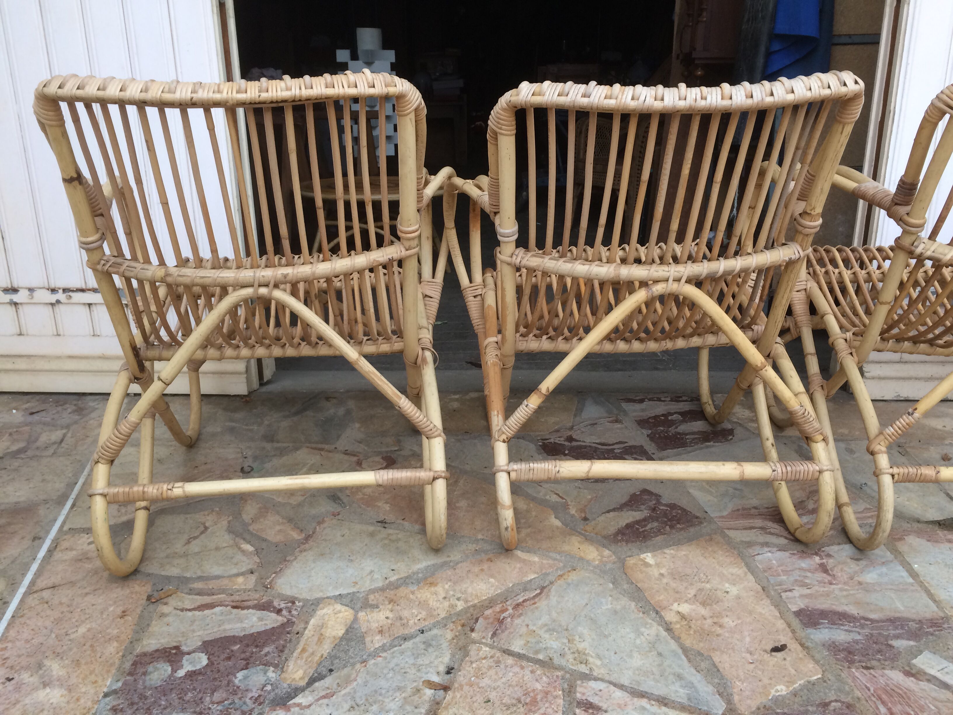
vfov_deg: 48.2
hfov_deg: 61.7
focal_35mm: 29
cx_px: 476
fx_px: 798
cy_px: 358
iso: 50
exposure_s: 1/33
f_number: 2.2
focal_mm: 4.15
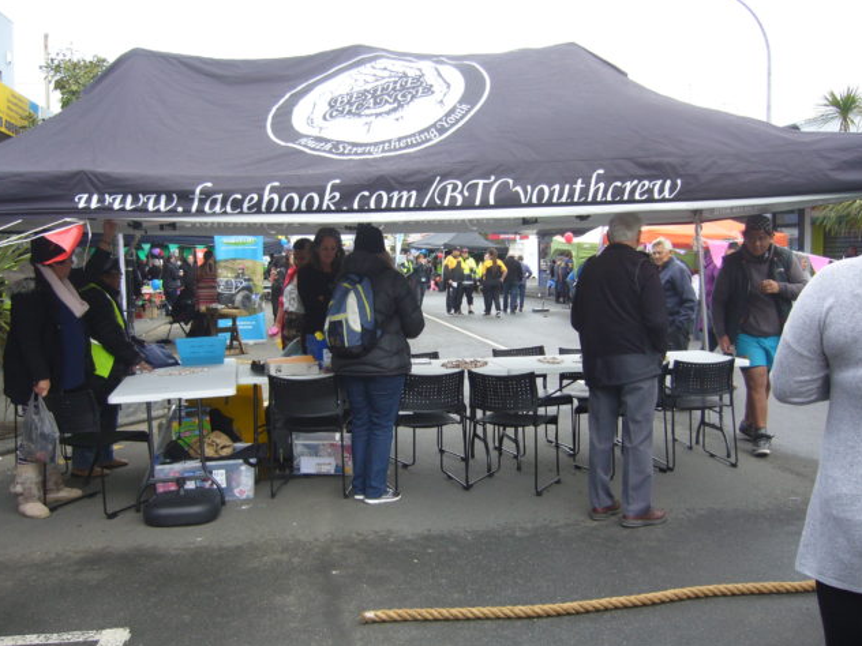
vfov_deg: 39.7
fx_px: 896
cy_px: 328
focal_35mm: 36
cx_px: 427
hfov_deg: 51.4
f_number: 2.8
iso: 80
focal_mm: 5.8
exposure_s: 1/160
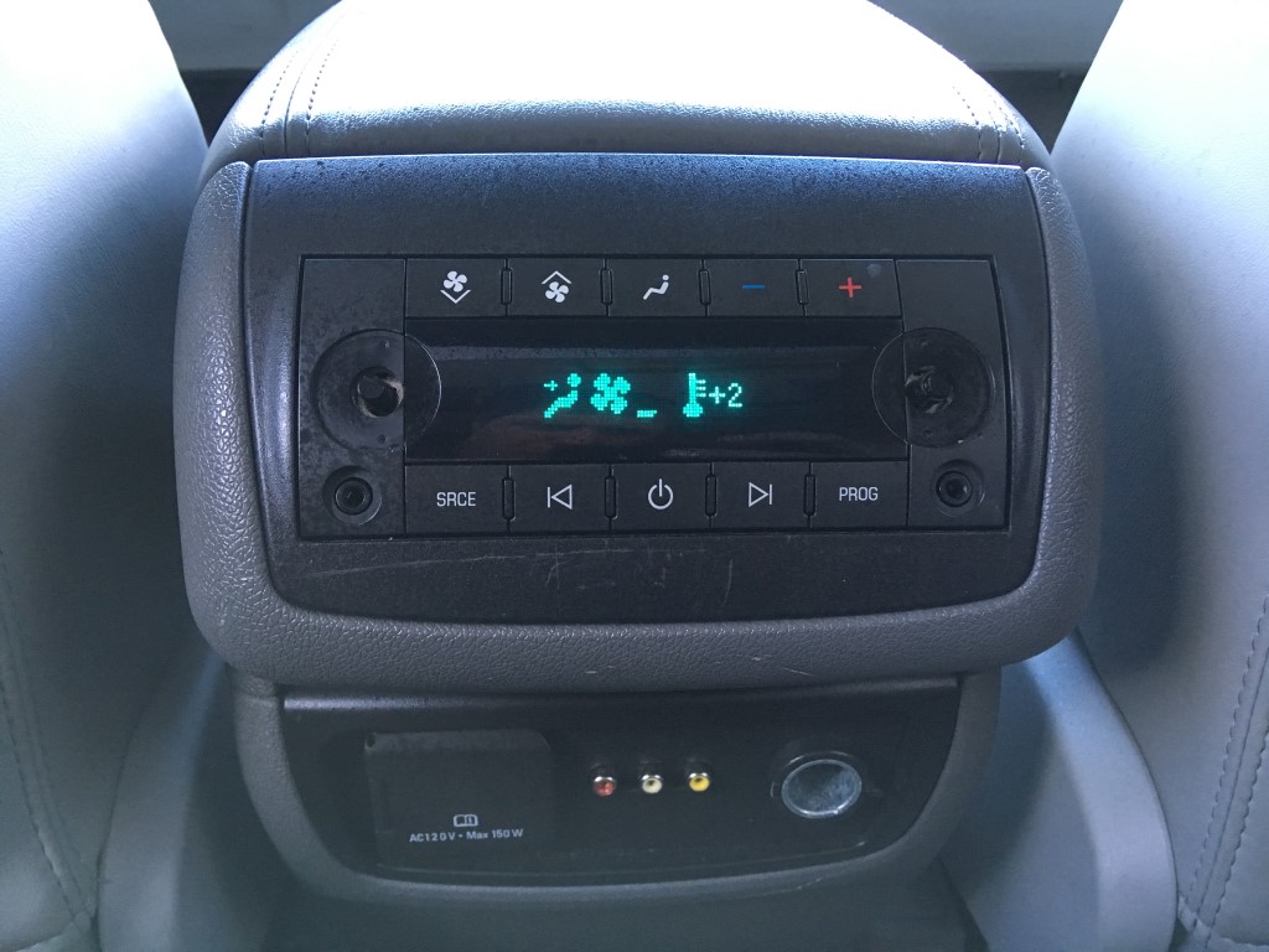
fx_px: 1063
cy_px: 476
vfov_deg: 48.2
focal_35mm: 29
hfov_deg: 61.7
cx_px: 634
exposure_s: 1/30
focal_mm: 4.15
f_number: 2.2
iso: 160
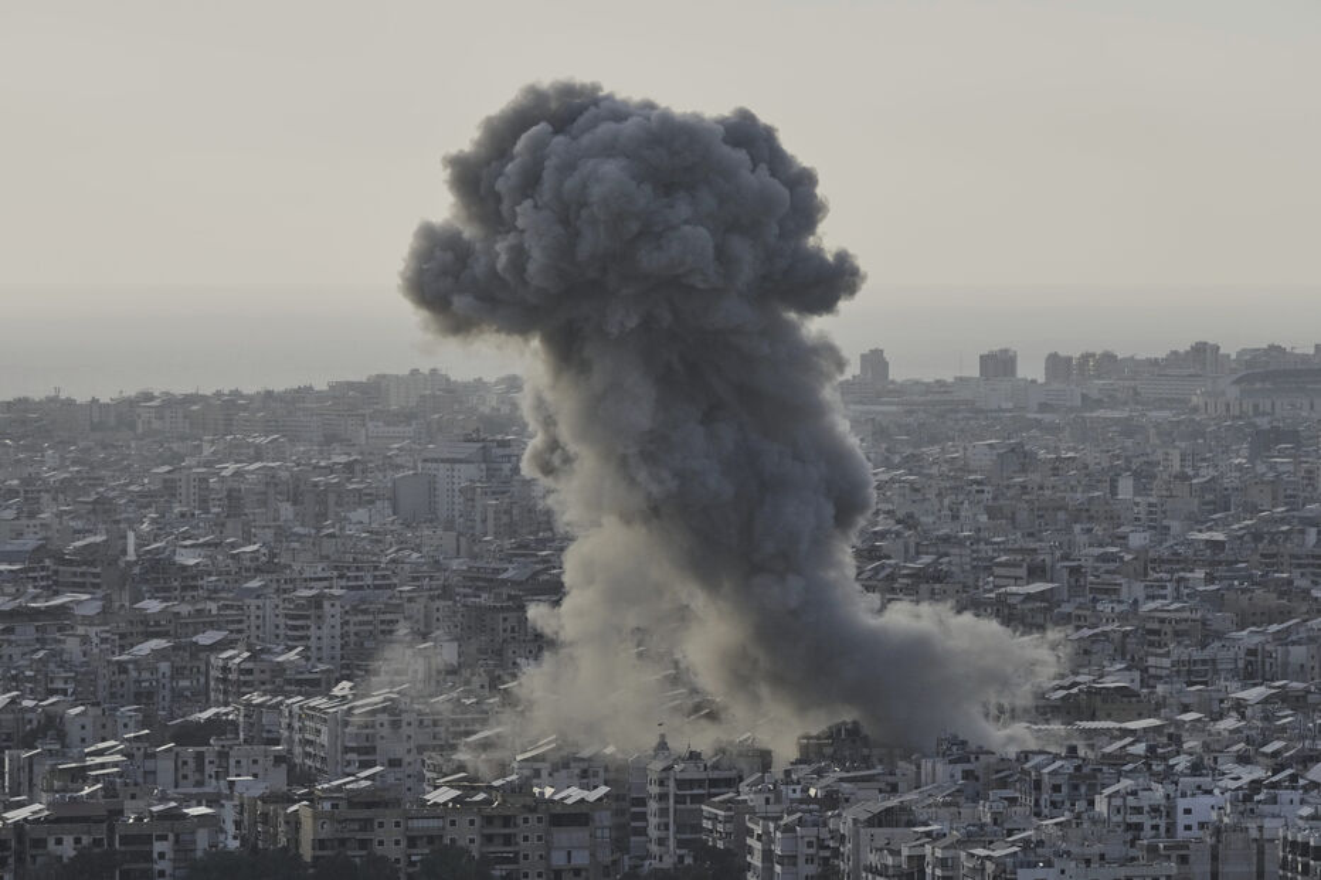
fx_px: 6530
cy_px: 440
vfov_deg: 7.7
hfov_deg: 11.6
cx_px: 660
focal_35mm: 178
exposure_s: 1/4000
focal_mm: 178
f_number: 6.3
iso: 1600
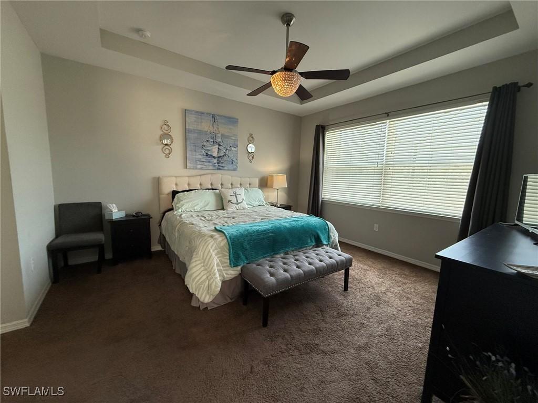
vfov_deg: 85.7
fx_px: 218
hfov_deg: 102.1
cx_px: 269
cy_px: 202
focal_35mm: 14
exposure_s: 1/120
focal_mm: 2.22
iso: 320
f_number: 2.2
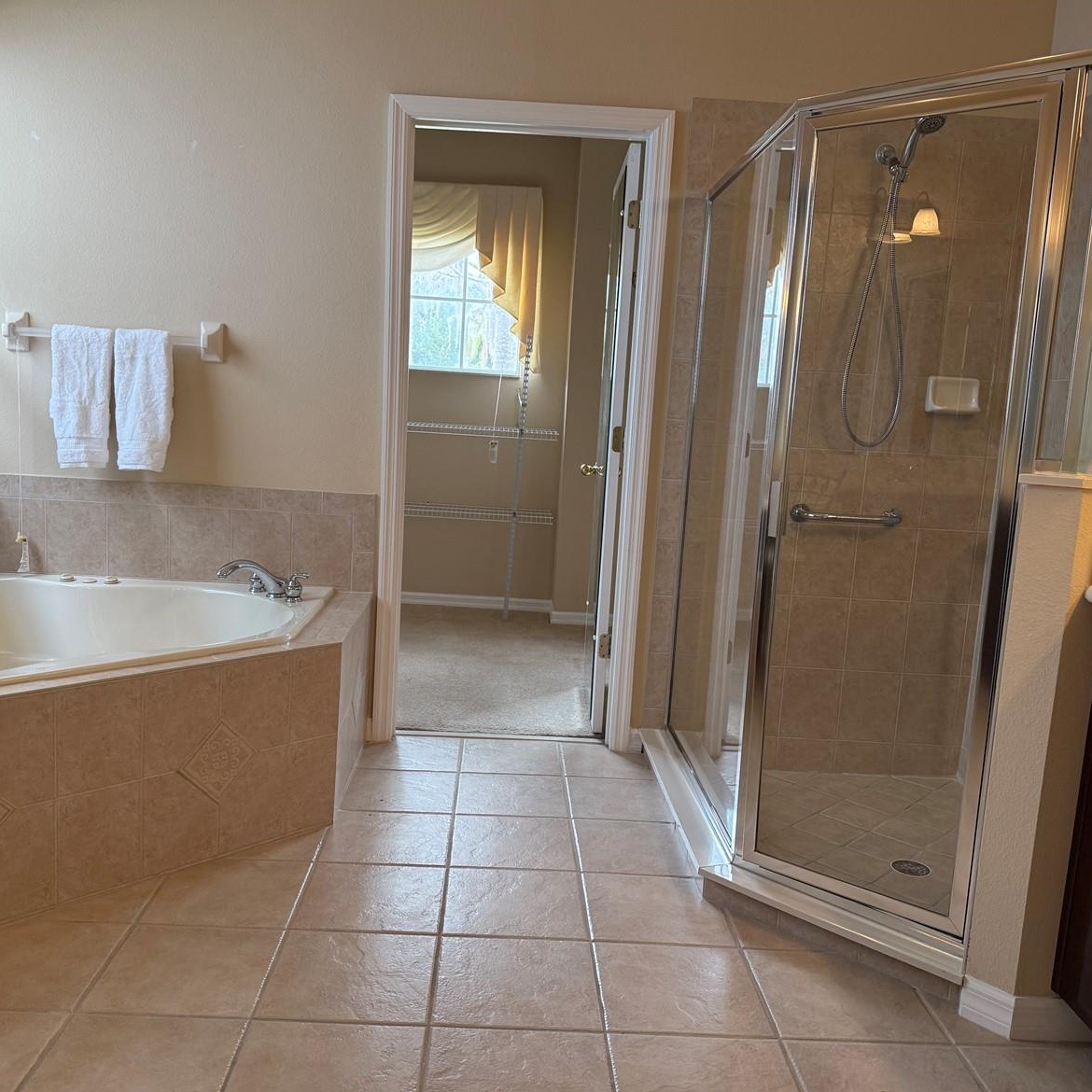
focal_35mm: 29
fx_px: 1035
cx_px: 522
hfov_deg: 55.6
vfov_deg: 55.6
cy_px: 553
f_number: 1.78
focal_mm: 6.76
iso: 200
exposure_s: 1/120
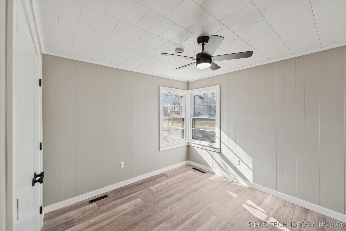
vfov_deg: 78.8
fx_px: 140
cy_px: 116
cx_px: 173
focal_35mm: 15
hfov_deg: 101.9
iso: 400
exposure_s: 1/1600
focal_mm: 14.6
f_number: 2.8
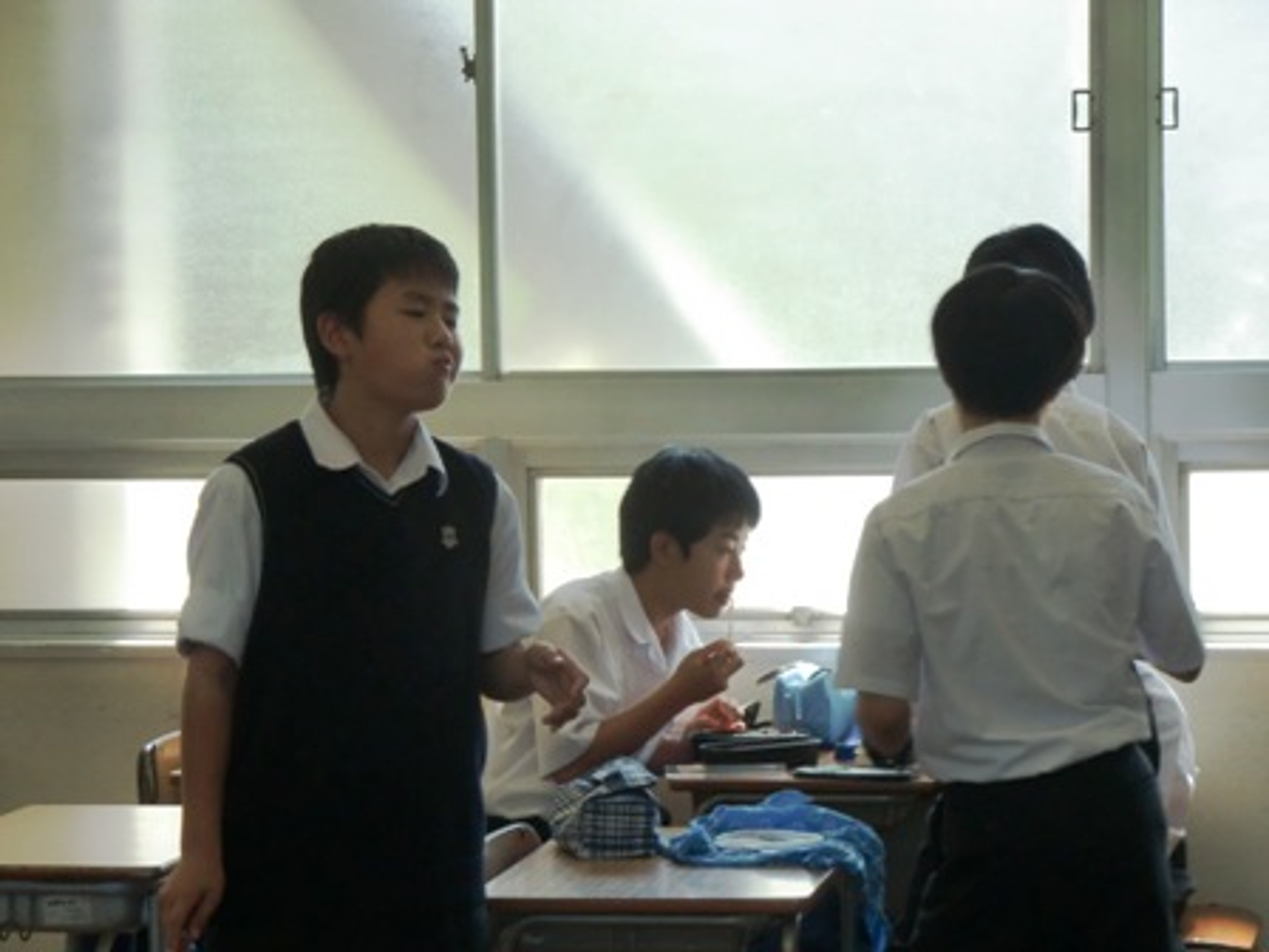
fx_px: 3849
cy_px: 476
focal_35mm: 105
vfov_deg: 14.1
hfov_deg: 18.7
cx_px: 634
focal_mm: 18.8
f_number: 5
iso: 200
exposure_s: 1/100
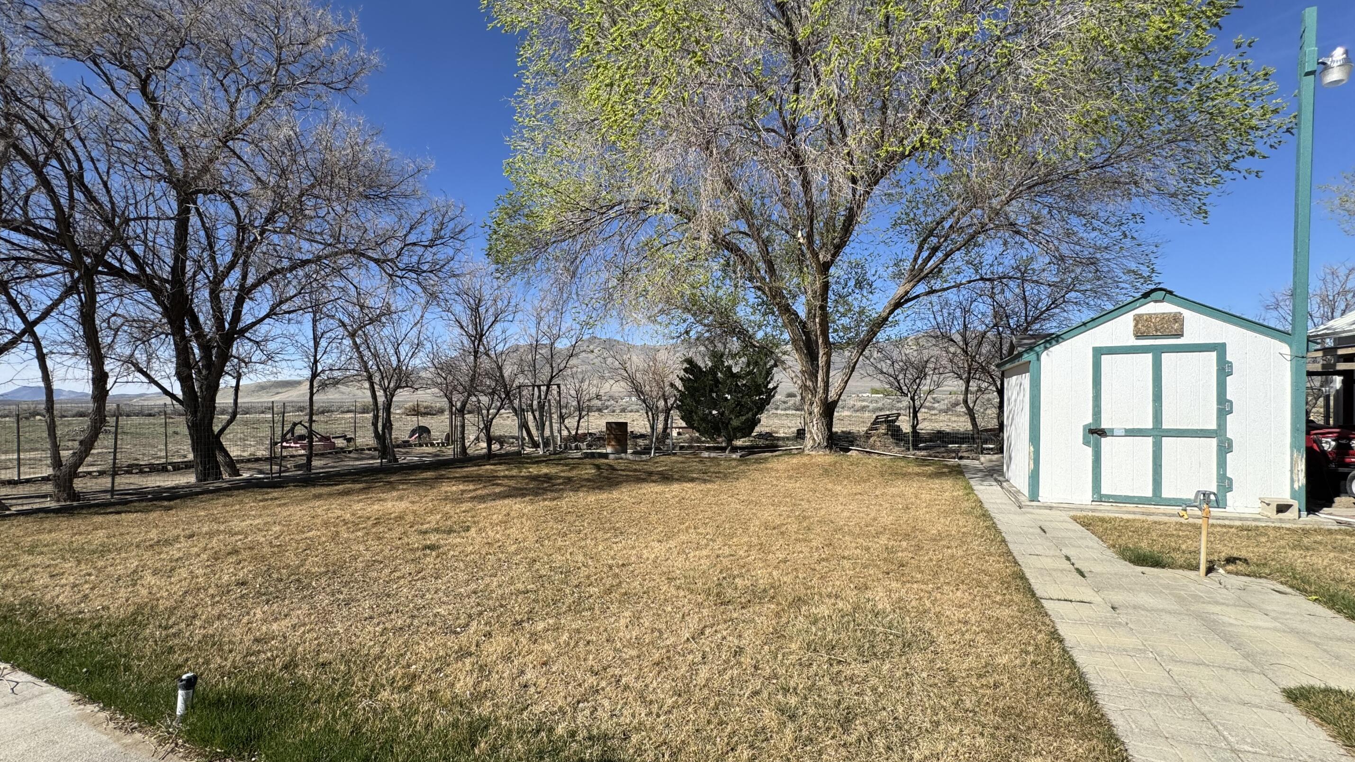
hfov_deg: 99.4
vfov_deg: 67.0
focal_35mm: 16
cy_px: 404
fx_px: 575
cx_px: 665
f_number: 2.2
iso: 50
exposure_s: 1/1832
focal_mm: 2.22
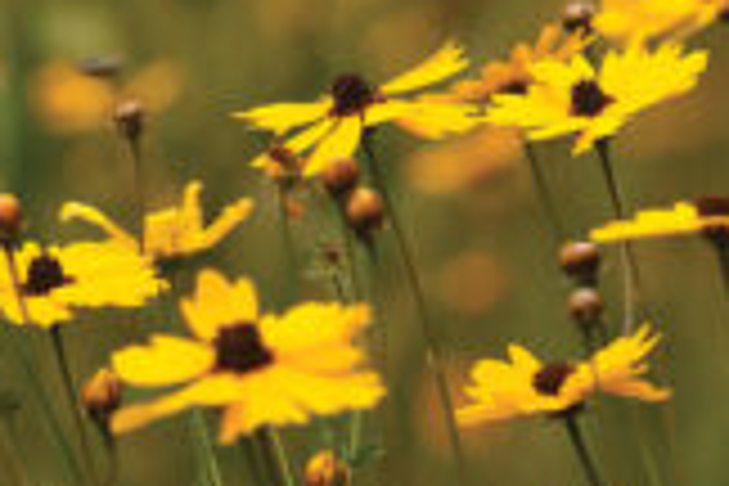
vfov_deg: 2.8
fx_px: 10063
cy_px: -202
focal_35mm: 497
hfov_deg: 4.1
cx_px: 135
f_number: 4
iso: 100
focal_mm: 105
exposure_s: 1/250
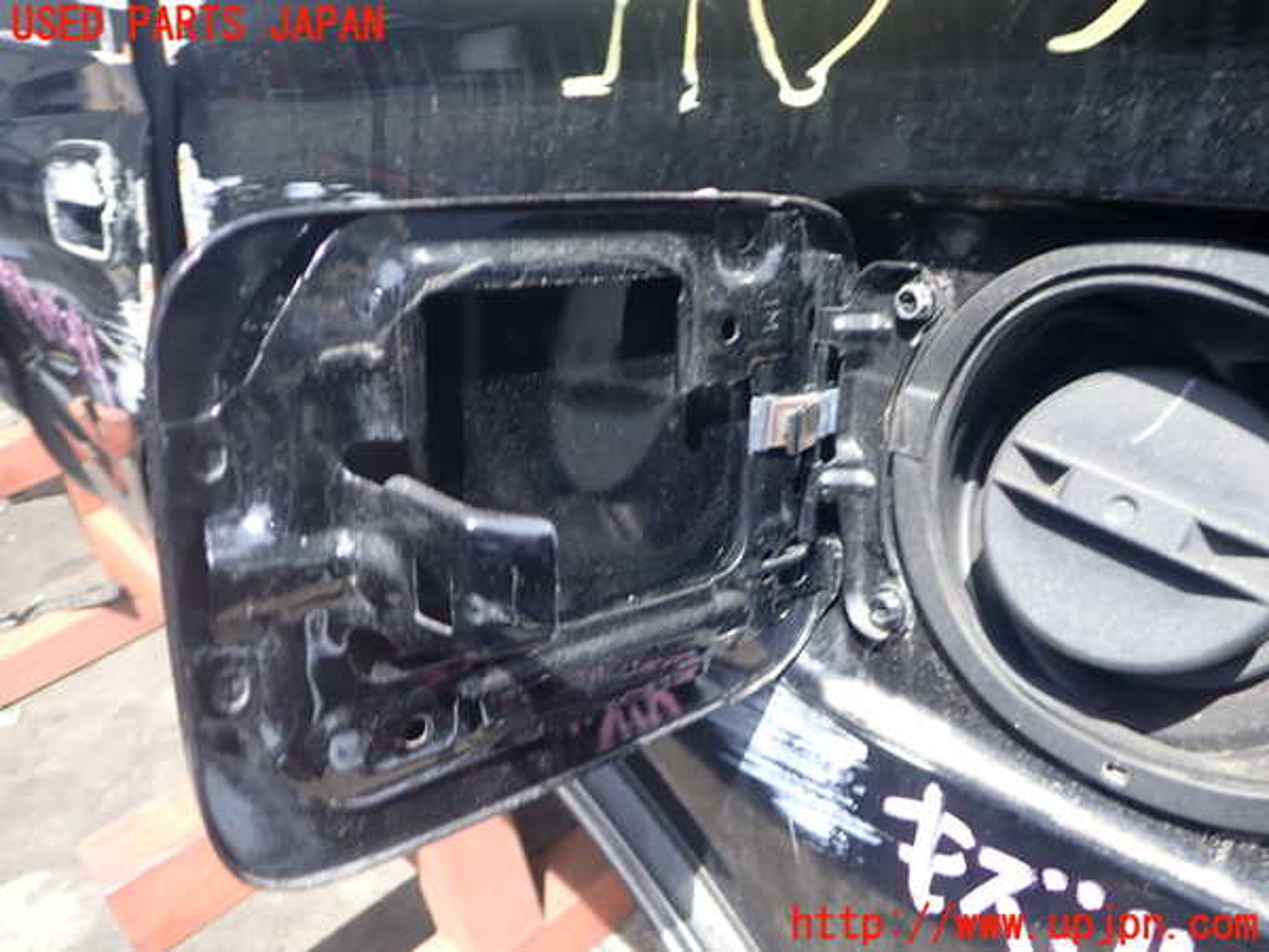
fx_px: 1100
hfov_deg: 60.0
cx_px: 634
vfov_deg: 46.8
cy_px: 476
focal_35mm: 30
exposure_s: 1/30
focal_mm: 5.4
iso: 100
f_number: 6.3
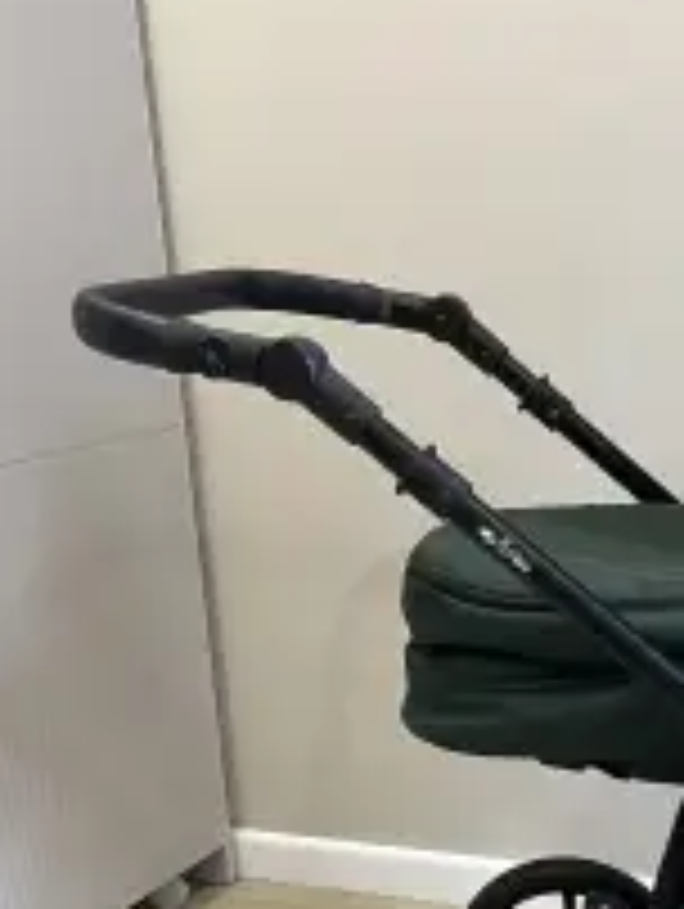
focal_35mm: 58
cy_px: 657
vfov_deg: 32.7
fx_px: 1525
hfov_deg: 23.8
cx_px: 742
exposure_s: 1/60
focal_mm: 5.1
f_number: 1.6
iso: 200
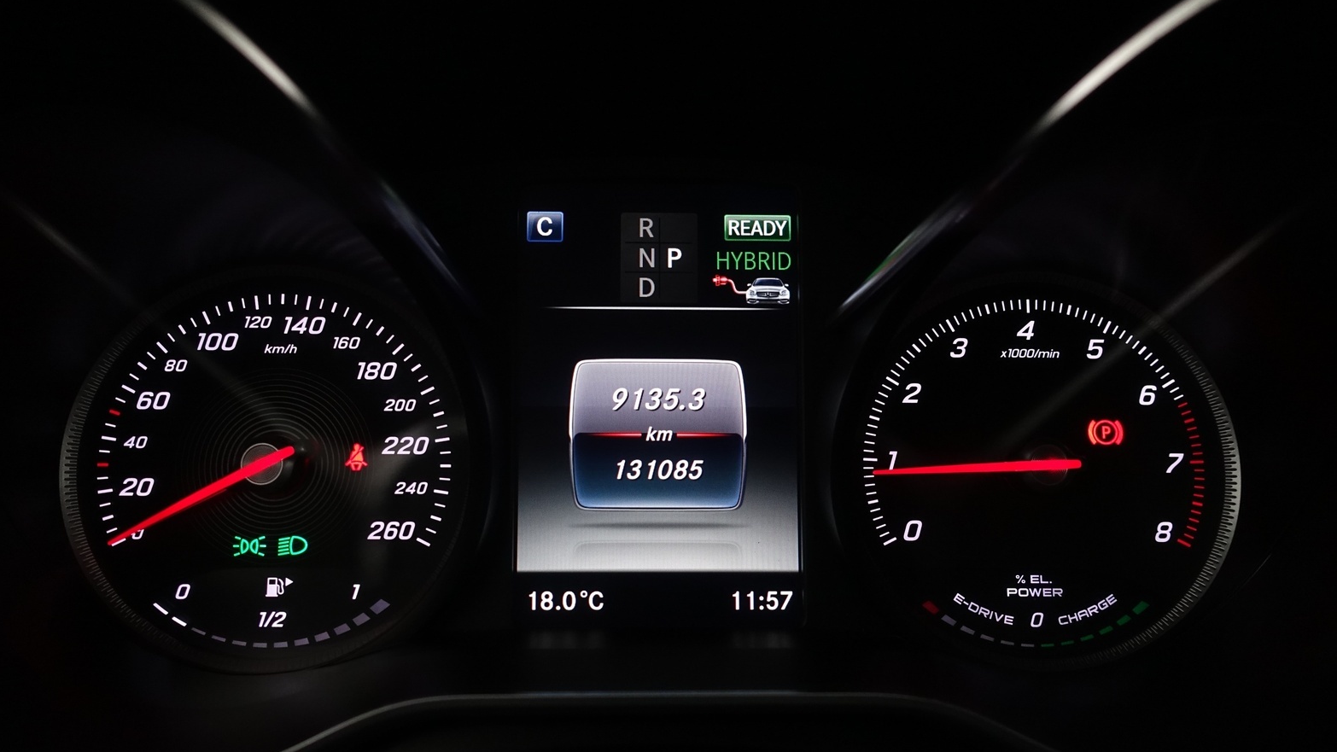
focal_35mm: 26
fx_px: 922
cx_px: 647
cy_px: 397
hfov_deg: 71.9
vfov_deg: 44.4
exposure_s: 1/100
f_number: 2.5
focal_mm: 8.8
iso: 1000
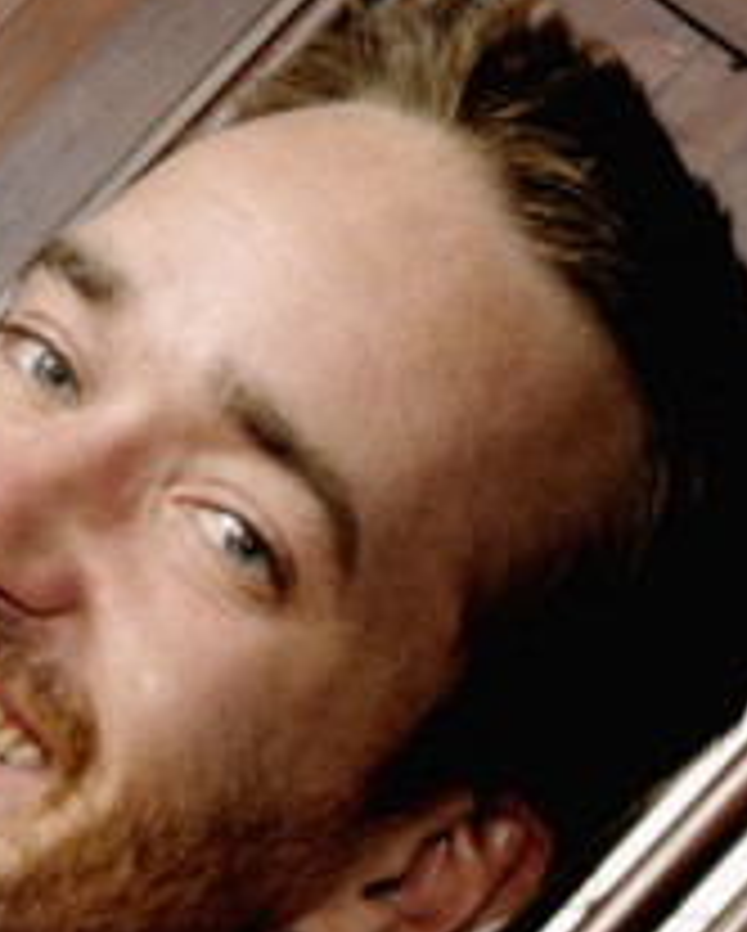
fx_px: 4939
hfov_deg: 8.6
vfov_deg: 10.8
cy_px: 693
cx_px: 169
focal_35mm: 179
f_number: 22
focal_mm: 66
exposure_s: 1/200
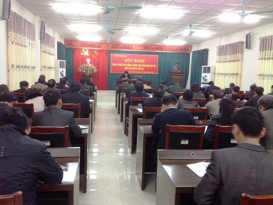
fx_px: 284
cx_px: 133
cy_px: 104
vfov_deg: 39.7
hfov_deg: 51.3
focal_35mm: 36
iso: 80
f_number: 2.4
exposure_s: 1/17
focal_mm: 4.28
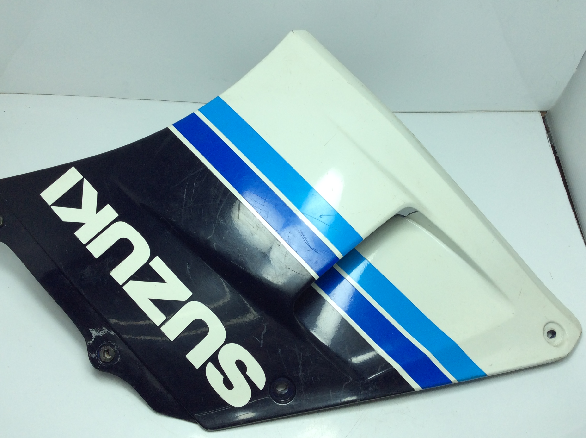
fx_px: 575
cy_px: 212
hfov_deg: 54.0
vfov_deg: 41.7
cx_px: 276
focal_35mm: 34
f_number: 2.4
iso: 32
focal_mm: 3.3
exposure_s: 1/417
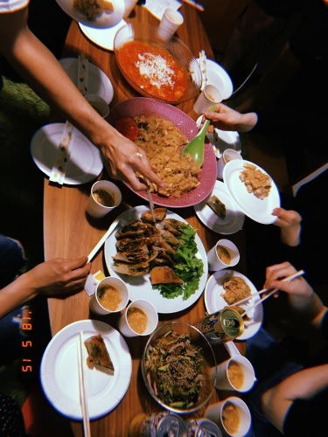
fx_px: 366
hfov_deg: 48.2
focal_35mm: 29
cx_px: 164
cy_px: 218
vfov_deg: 61.7
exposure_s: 1/24
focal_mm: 4.15
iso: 200
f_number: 2.2
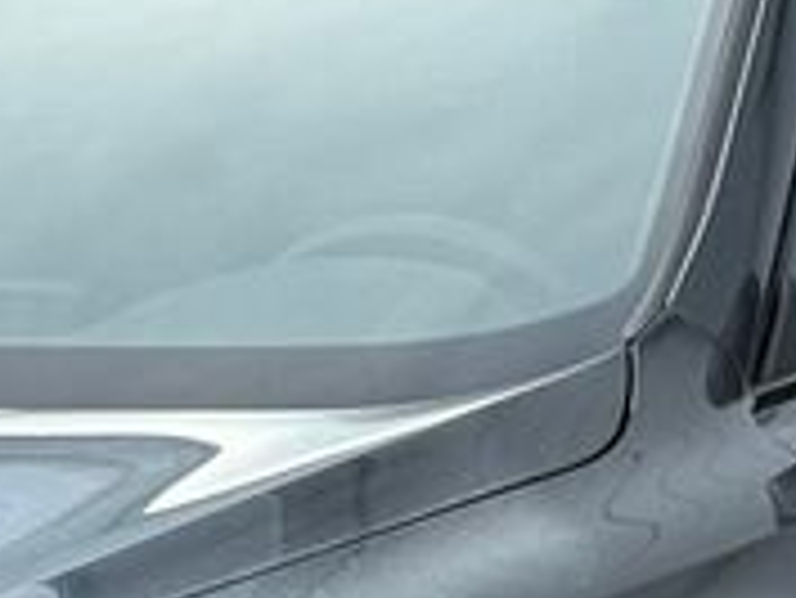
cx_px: -144
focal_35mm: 277
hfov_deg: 7.1
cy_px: 1043
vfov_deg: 5.3
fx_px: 6374
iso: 64
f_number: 1.78
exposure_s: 1/2146
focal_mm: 6.76
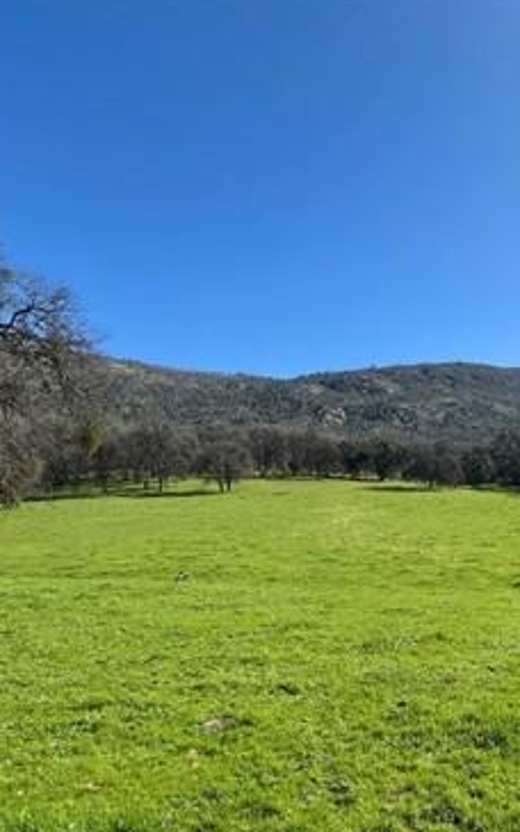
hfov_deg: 45.2
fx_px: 590
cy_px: 536
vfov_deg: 69.0
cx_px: 417
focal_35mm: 26
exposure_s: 1/1531
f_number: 2.2
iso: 50
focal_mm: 2.22
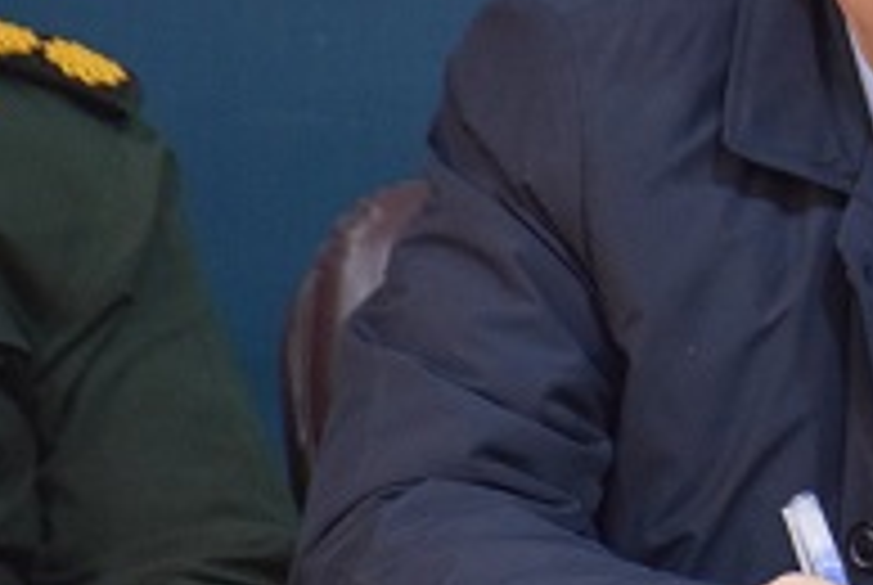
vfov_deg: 3.5
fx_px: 9558
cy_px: 162
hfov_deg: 5.2
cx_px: 1346
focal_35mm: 394
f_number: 5.3
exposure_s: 1/60
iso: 3600
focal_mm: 85
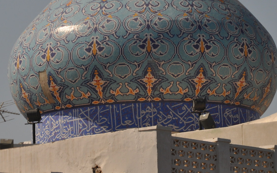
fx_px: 3088
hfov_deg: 5.1
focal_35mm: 409
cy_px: 33
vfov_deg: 3.2
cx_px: 201
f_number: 10
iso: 200
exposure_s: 1/400
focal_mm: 125
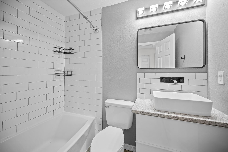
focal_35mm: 14
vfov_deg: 81.2
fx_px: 89
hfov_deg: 104.3
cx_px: 114
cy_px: 76
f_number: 4
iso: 100
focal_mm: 14
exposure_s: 1/4
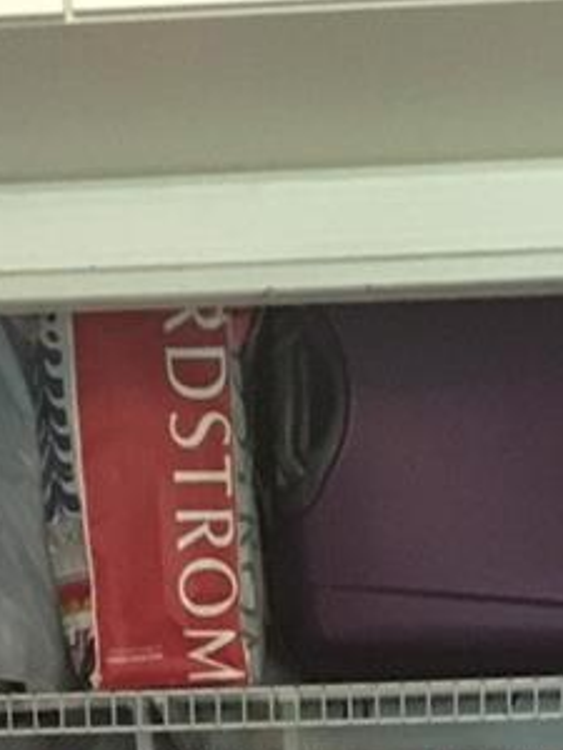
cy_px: 1445
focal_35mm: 116
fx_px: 2516
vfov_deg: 14.4
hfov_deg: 12.8
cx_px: 228
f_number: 2.2
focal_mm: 4.15
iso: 400
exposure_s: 1/15
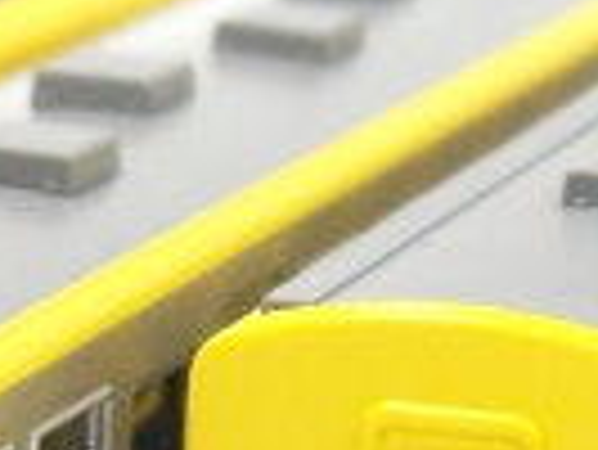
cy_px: 324
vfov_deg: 5.3
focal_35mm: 279
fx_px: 4824
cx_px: -117
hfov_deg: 7.0
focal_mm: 9.69
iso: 100
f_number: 3.2
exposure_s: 1/20
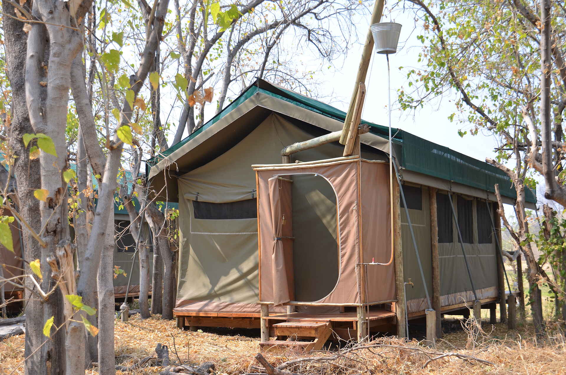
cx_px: 283
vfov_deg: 29.7
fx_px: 706
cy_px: 188
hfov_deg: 43.7
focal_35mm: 45
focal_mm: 30
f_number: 4.5
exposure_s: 1/80
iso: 100
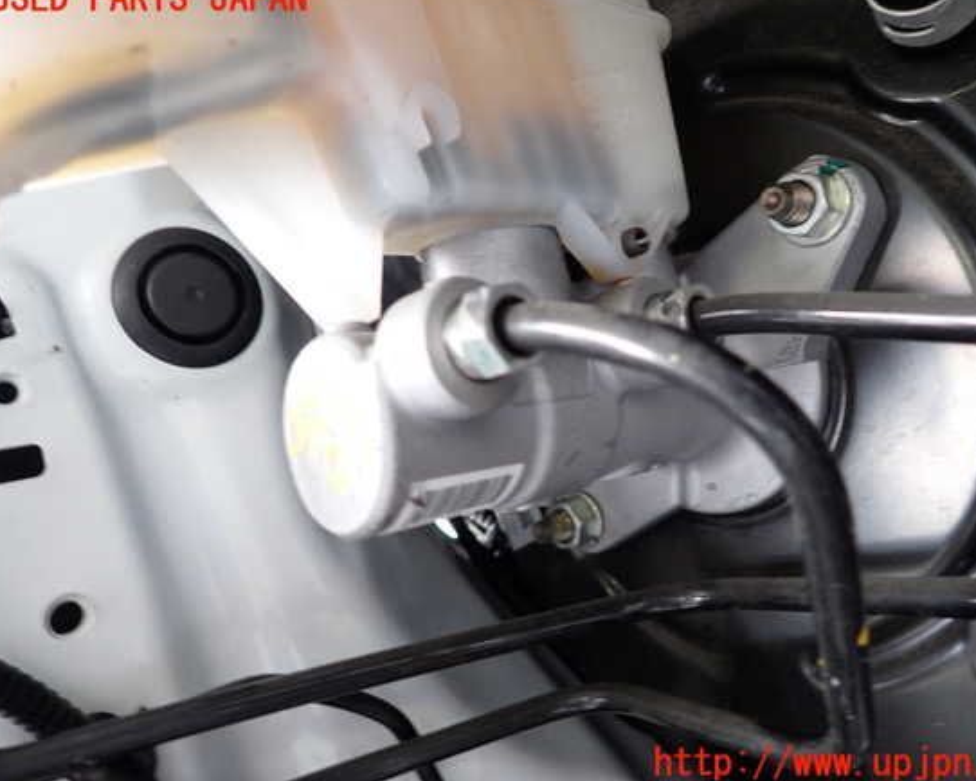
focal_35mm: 27
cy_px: 382
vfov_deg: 53.2
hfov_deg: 64.0
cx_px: 520
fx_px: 780
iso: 200
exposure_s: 1/30
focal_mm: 4.5
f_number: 2
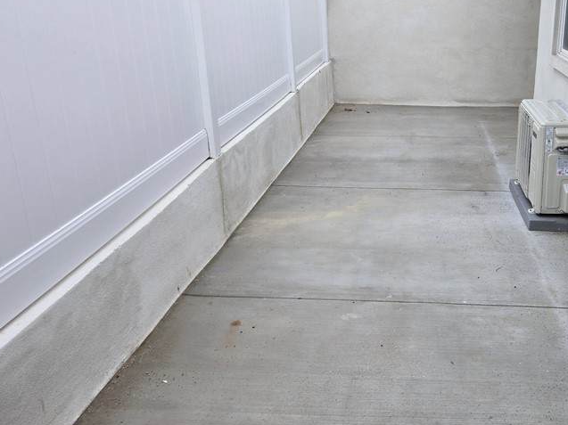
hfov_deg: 49.2
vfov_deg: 38.5
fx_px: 607
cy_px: 177
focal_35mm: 37
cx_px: 385
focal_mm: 5.4
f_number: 1.8
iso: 25
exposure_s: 1/310
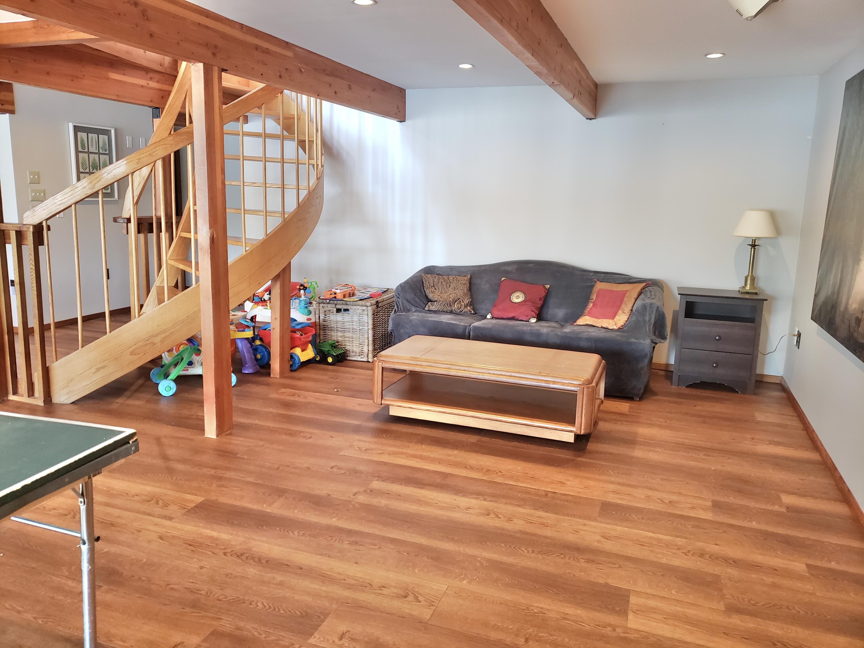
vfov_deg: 53.1
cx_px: 432
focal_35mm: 26
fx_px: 649
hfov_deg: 67.3
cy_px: 324
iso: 250
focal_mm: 4.3
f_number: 1.5
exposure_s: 1/40
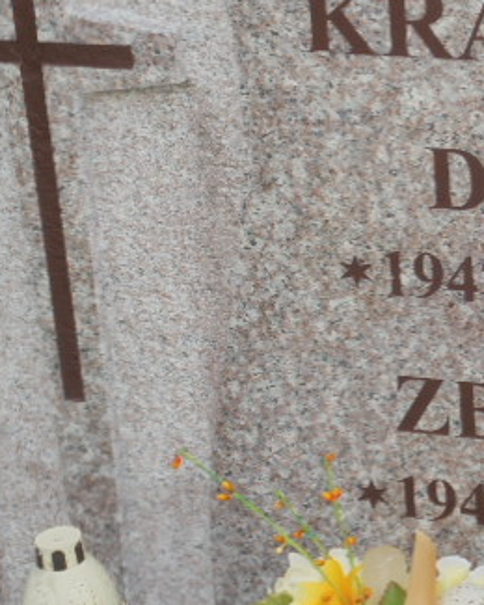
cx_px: 575
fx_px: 2202
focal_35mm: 123
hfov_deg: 12.3
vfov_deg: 15.6
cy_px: 248
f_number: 5.6
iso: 100
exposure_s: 1/200
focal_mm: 11.5
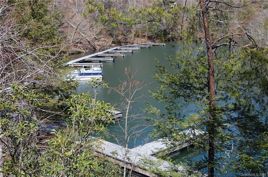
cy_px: 88
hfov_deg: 41.2
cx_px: 134
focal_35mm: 48
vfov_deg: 27.9
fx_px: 357
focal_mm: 32
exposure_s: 1/250
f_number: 8
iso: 200
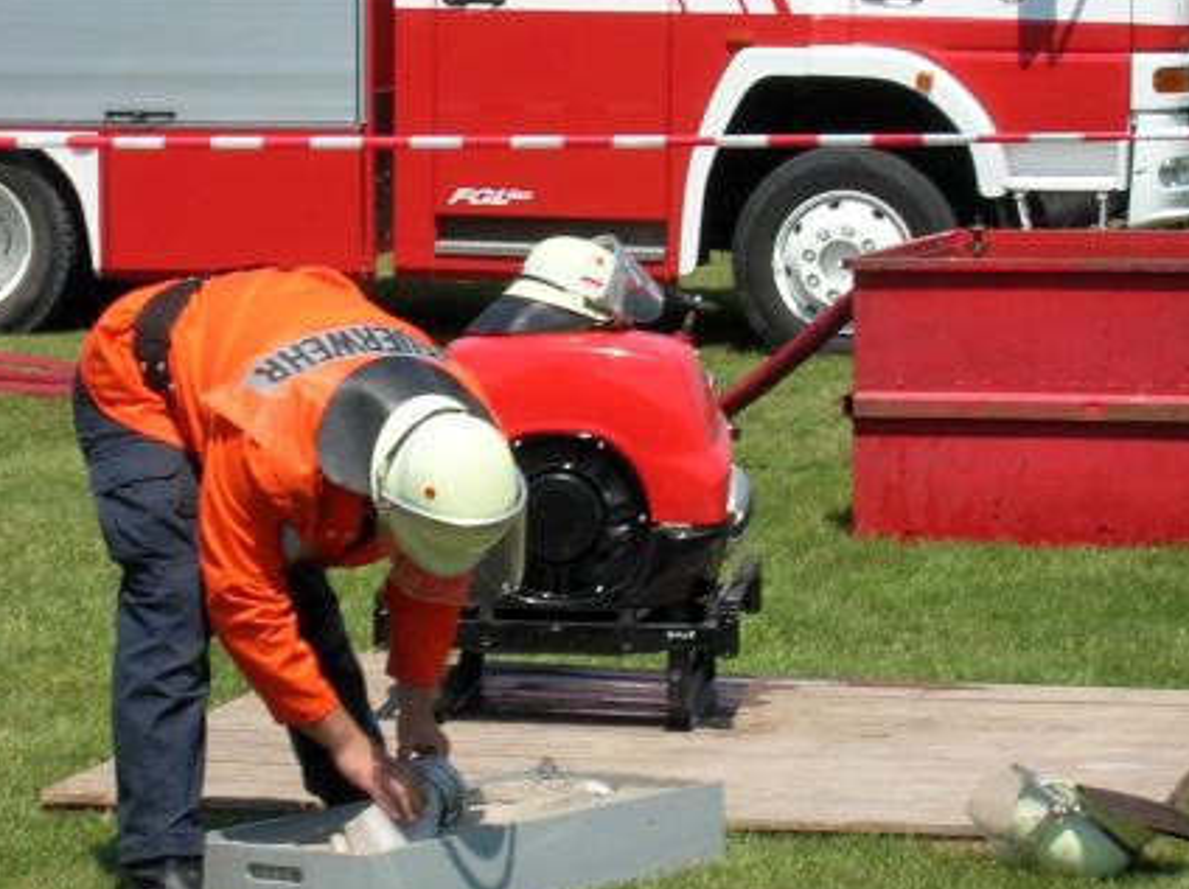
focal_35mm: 154
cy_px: 471
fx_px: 5284
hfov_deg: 12.8
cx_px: 480
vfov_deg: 9.6
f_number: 8.2
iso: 50
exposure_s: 1/140
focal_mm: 17.1
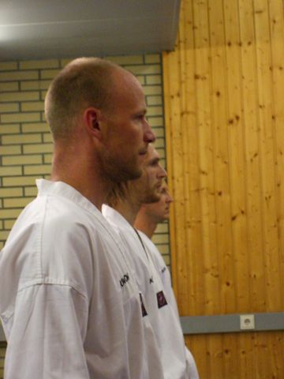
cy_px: 190
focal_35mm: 114
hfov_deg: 13.0
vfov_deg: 17.3
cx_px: 142
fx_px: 1247
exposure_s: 1/40
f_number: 5.1
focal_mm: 23.7
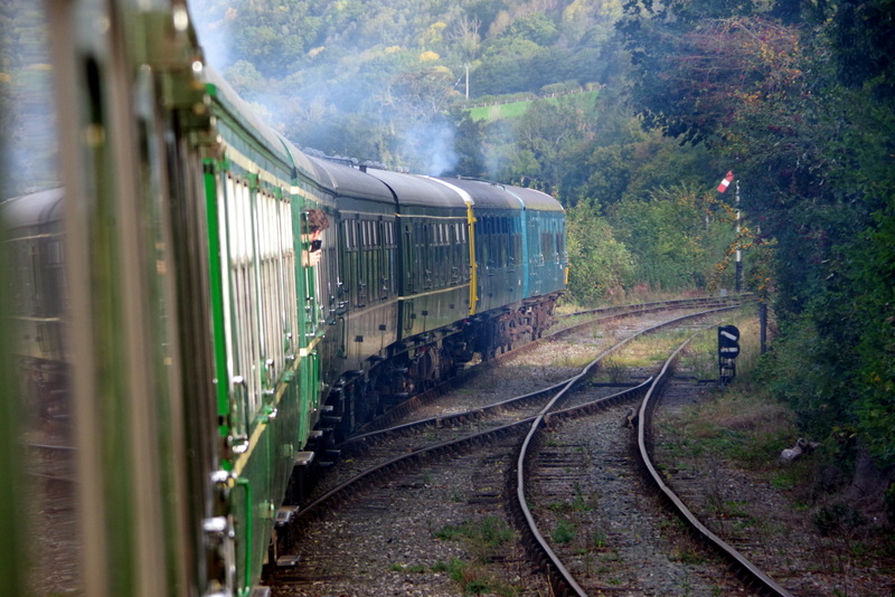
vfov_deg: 6.8
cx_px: 448
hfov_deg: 10.2
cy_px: 298
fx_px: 5023
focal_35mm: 202
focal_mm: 135
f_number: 8
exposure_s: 1/400
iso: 1250
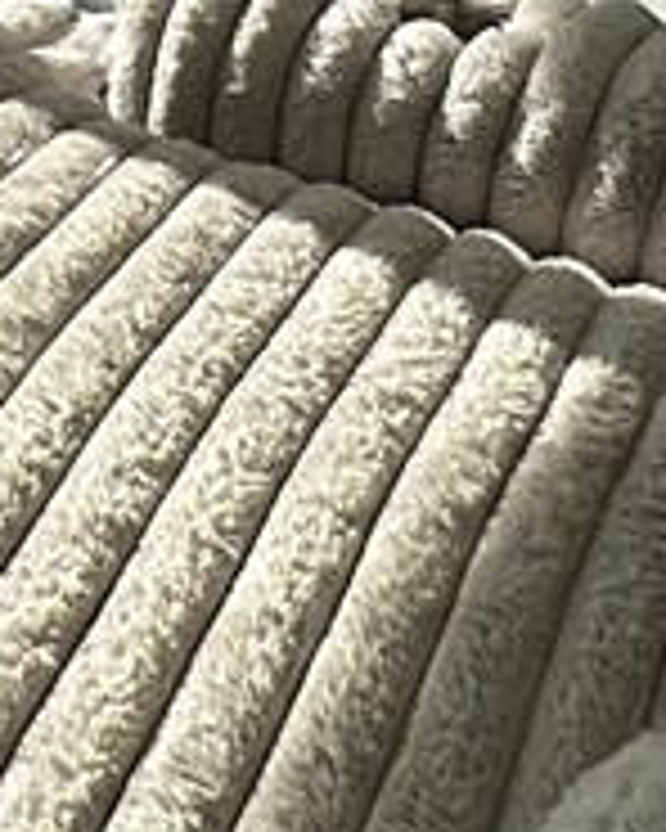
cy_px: -724
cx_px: -1026
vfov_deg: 14.2
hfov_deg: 10.8
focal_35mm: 118
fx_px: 2907
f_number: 2.2
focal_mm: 2.22
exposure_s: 1/678
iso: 40
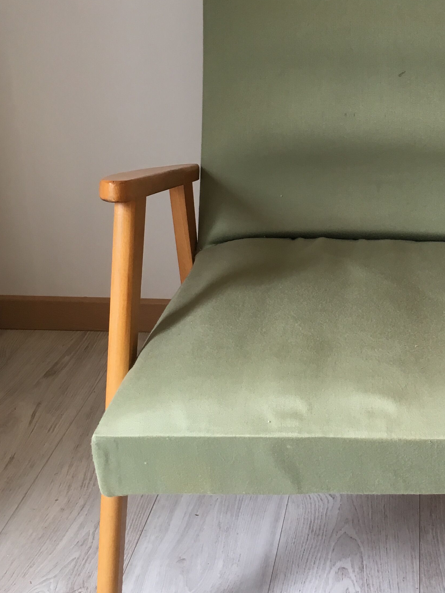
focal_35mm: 53
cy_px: 220
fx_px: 908
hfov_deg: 26.9
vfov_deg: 36.0
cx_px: 369
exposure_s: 1/33
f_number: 2.2
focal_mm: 4.15
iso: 32
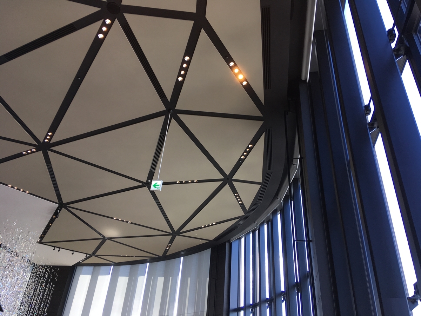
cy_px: 158
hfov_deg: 61.7
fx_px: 353
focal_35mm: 29
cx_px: 210
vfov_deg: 48.2
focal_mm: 4.15
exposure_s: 1/120
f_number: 2.2
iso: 32
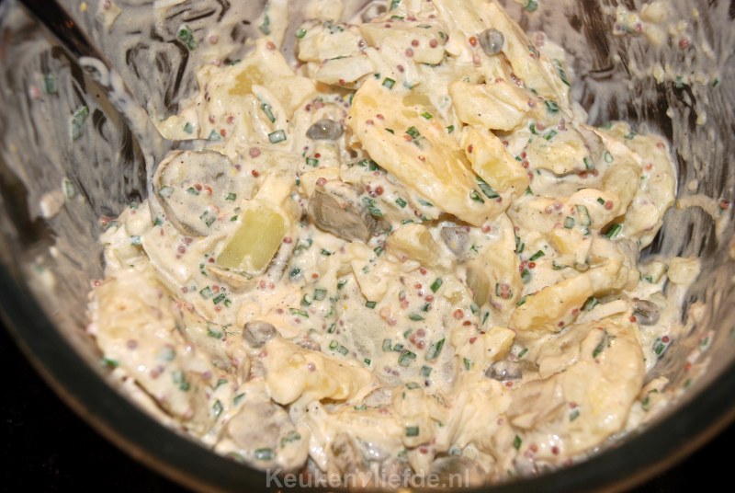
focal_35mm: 75
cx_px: 368
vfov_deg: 18.2
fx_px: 1533
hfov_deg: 27.0
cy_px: 246
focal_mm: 50
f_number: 5
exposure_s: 1/60
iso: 200
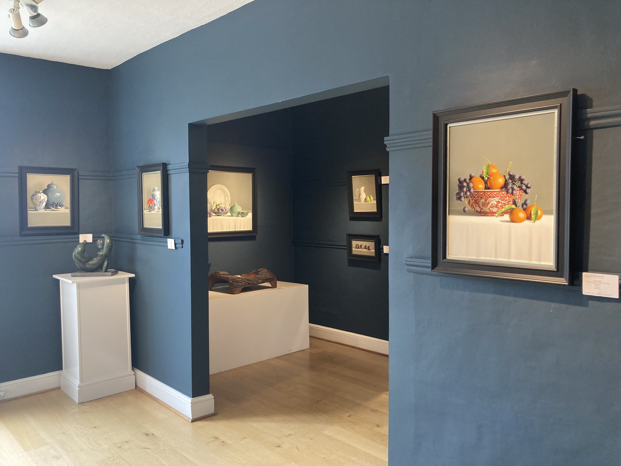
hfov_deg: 63.4
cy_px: 233
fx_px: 502
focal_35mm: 28
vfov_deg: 49.7
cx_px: 310
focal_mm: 3.99
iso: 80
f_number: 1.8
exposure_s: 1/100
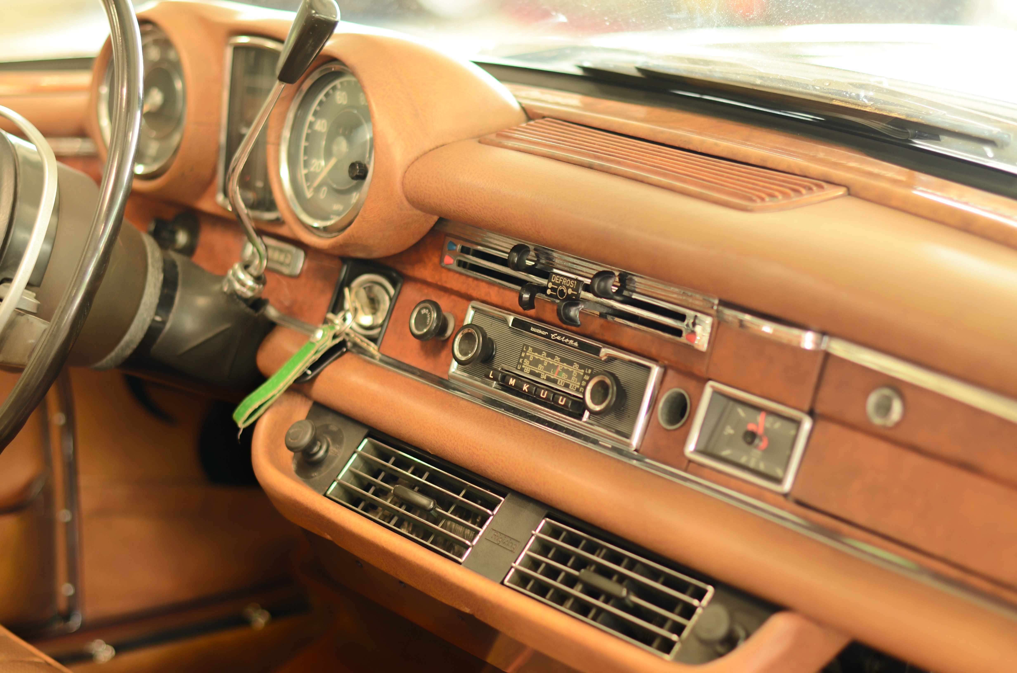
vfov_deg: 18.1
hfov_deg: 27.0
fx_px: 2114
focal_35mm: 75
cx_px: 508
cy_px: 336
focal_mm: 50
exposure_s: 1/25
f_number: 2
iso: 160
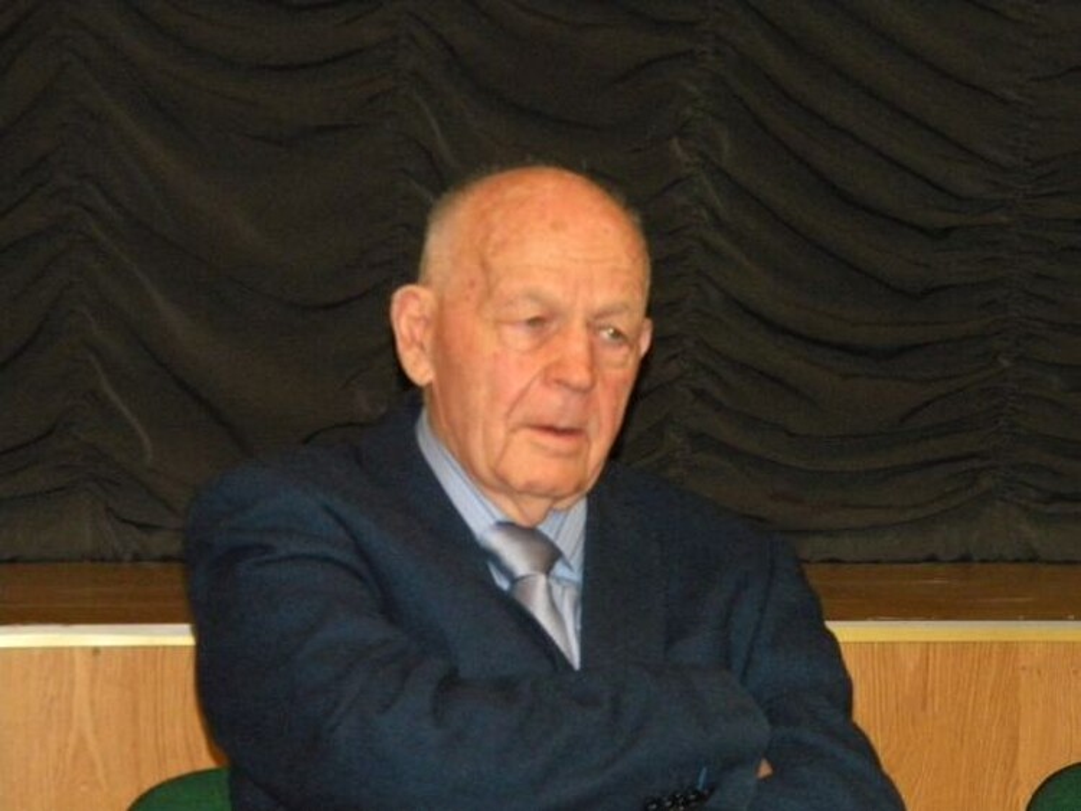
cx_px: 540
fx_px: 4623
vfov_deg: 10.0
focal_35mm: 148
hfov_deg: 13.3
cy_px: 406
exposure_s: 1/30
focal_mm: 26.8
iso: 800
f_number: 5
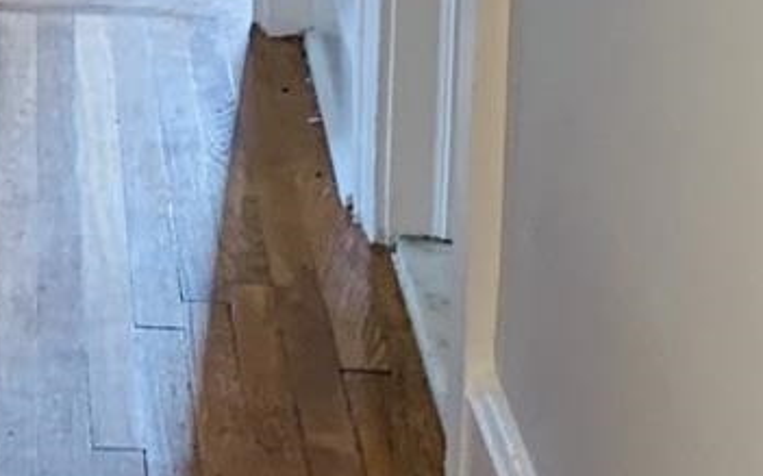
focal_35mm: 161
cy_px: -235
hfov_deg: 12.7
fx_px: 3346
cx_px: -102
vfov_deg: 8.0
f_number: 1.8
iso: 125
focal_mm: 4.25
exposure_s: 1/60
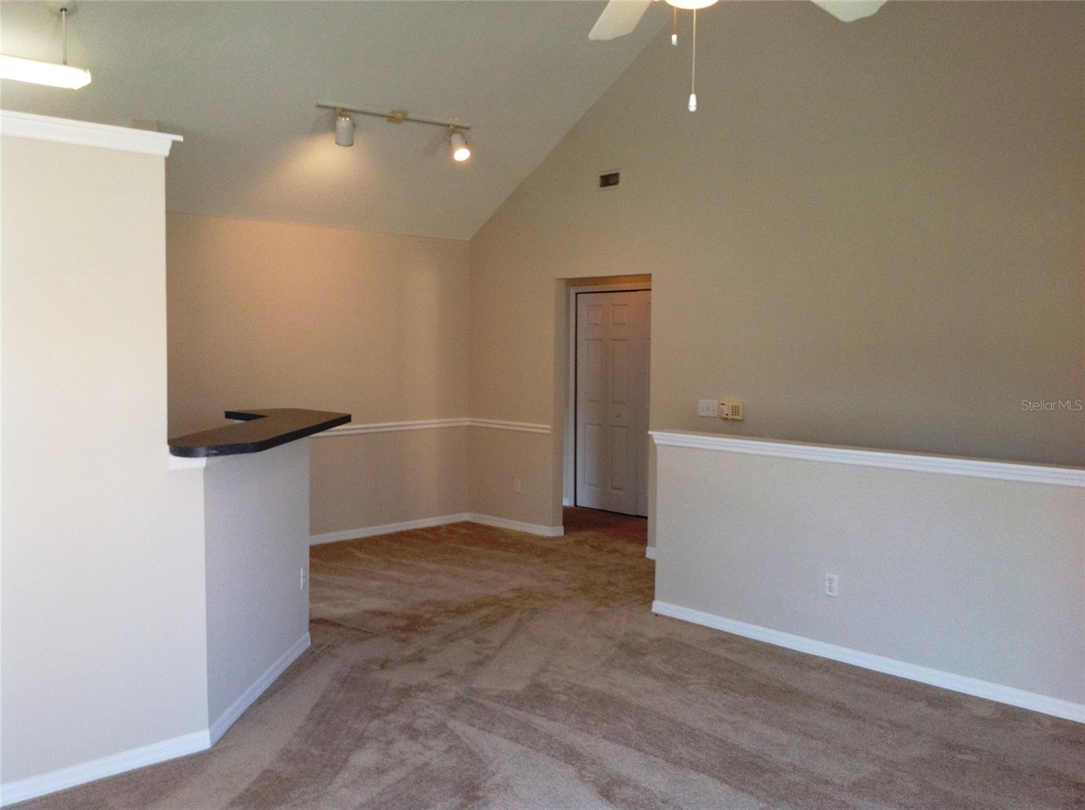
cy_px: 405
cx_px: 542
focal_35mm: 35
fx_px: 1095
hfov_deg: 52.7
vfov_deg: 40.6
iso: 64
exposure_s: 1/60
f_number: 2.4
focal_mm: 4.28
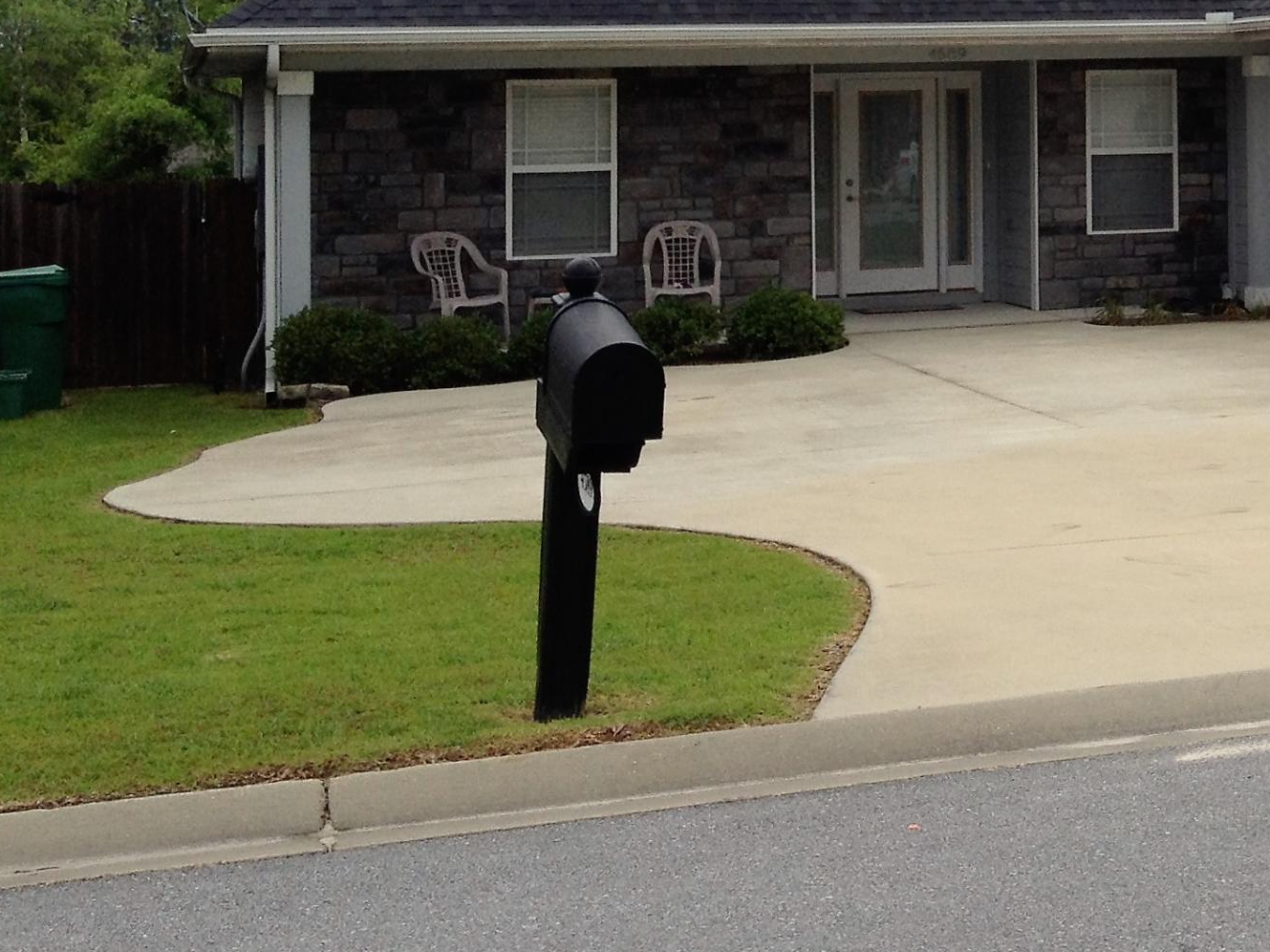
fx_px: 2898
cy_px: 31
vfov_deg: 18.2
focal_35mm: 79
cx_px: 1377
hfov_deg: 23.3
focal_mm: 4.28
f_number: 2.4
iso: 50
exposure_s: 1/905
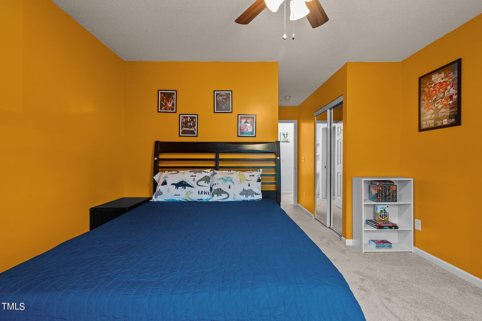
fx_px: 214
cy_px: 160
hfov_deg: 96.7
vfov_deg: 73.7
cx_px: 241
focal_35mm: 16
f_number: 8
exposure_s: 1.5
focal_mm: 16
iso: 400
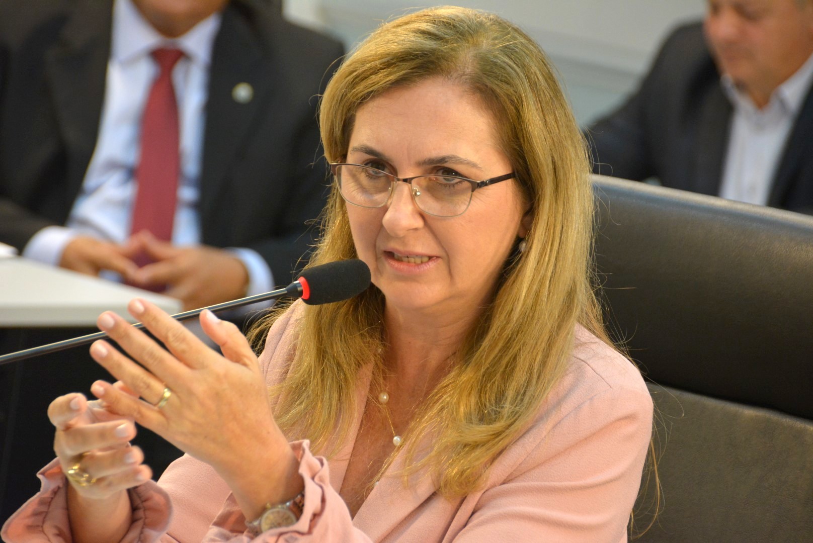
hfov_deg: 8.1
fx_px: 5763
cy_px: 272
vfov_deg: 5.4
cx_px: 406
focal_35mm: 255
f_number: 5.6
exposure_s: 1/125
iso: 1800
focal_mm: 170
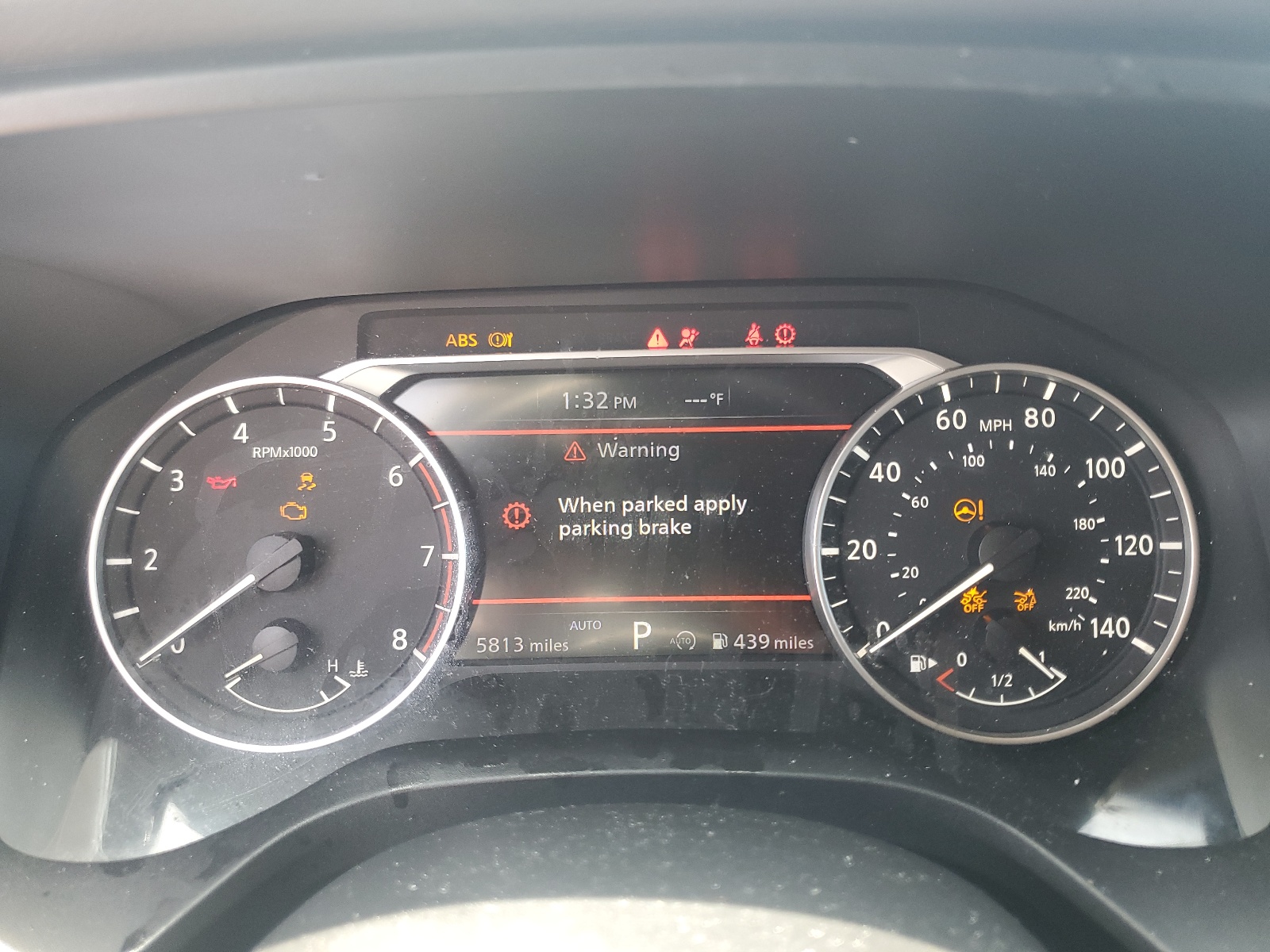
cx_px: 635
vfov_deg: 53.1
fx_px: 954
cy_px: 476
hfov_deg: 67.3
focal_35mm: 26
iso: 90
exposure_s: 1/120
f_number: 1.5
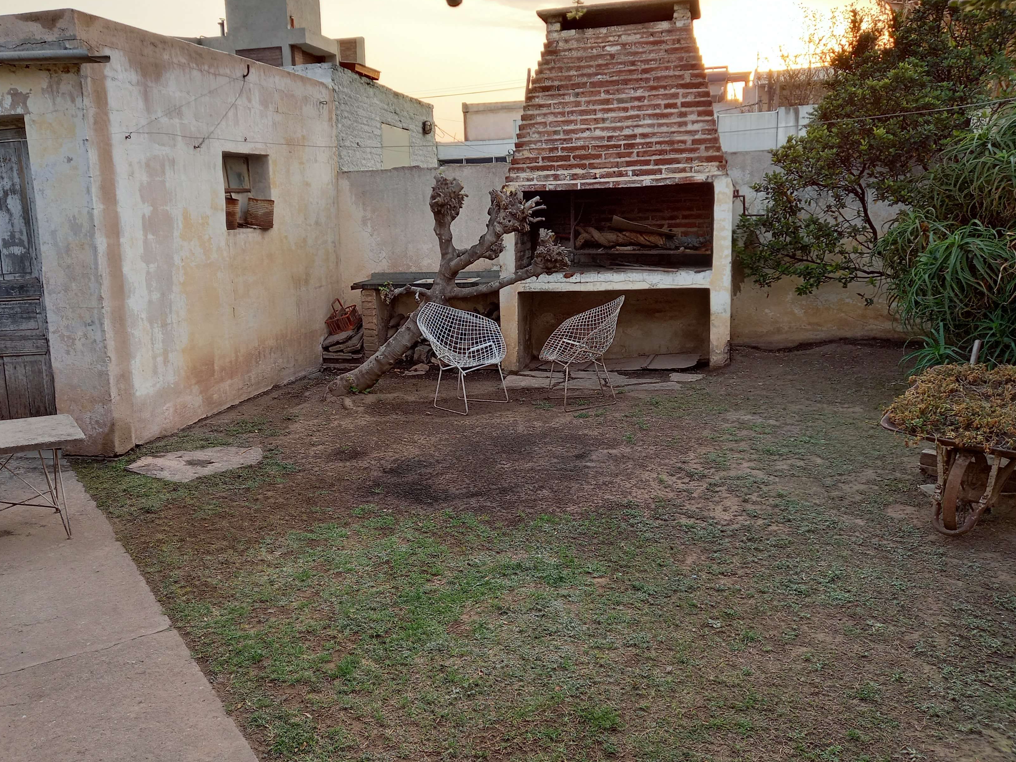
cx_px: 455
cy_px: 363
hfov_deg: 58.2
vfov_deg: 45.4
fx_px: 910
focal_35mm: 31
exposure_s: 1/100
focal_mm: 4.6
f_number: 2
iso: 40
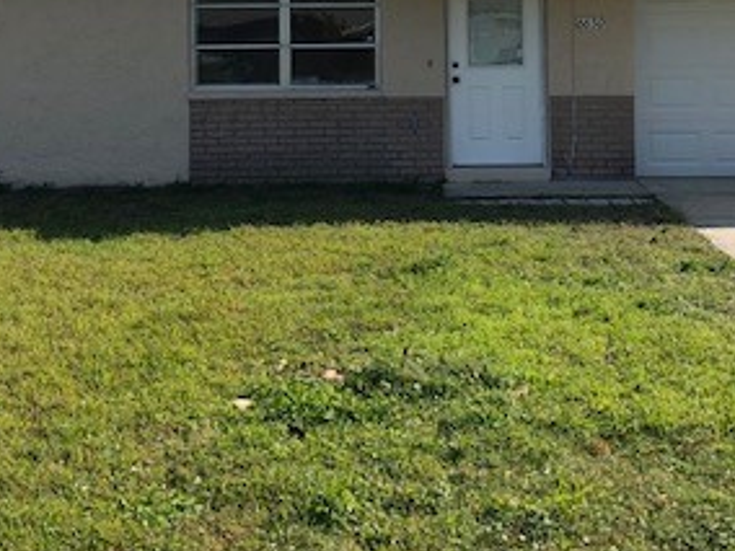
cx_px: 336
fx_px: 1338
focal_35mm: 63
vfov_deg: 22.5
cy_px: 18
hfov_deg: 30.7
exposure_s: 1/2558
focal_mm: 4
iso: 25
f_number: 1.8
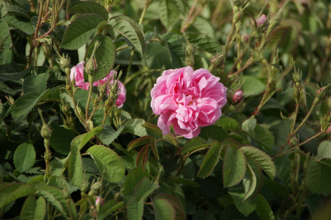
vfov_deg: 3.6
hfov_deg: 5.4
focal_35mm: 382
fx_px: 3510
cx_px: 165
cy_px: 111
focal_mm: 250
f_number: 6.3
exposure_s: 1/400
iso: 125
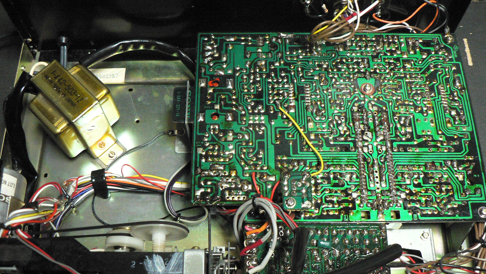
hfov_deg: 50.5
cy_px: 160
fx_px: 515
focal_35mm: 40
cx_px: 244
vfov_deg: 29.7
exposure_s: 1/25
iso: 400
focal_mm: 6
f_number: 2.8
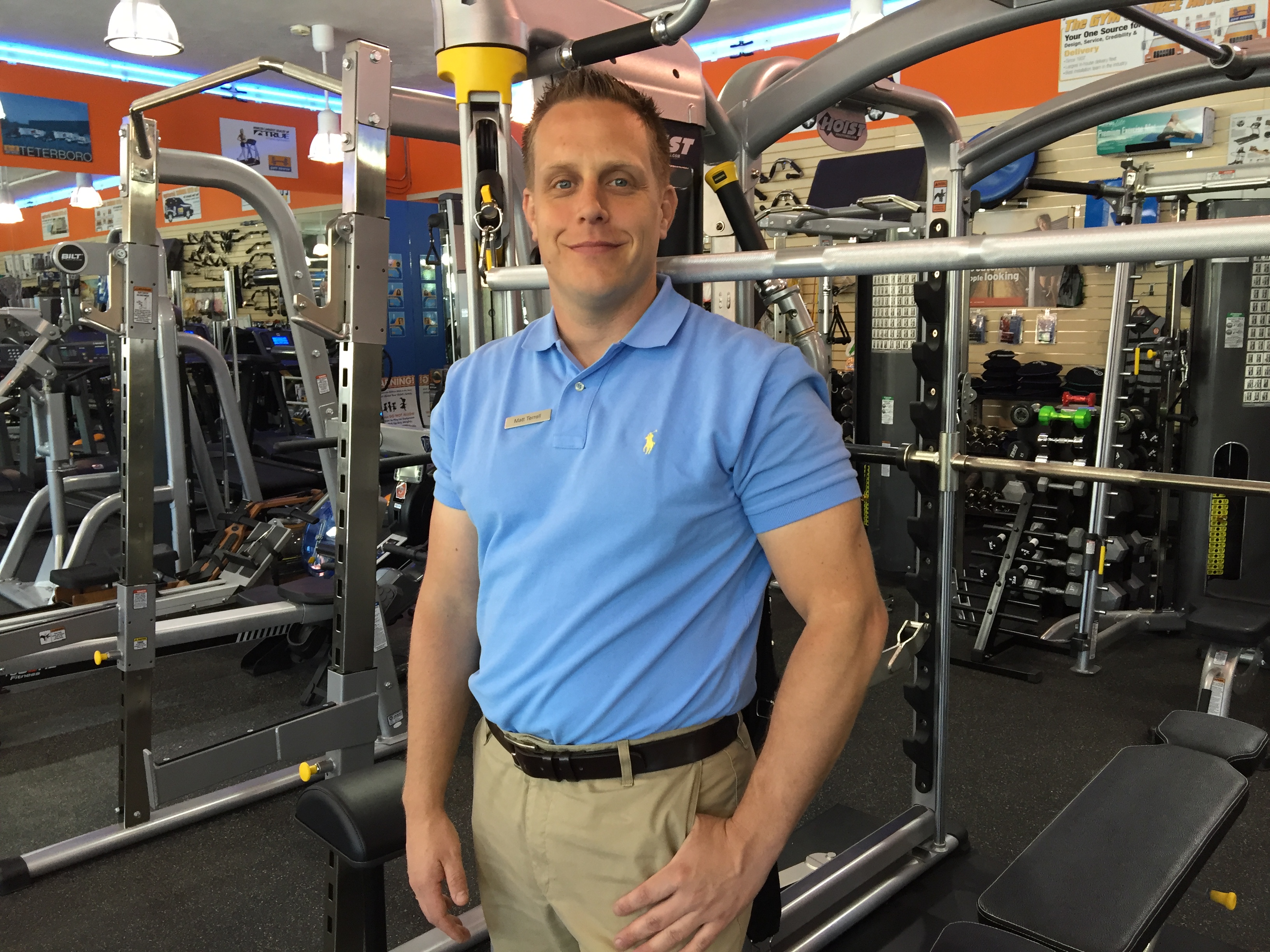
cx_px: 635
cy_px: 476
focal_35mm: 29
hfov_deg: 61.7
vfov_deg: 48.2
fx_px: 1064
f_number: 2.2
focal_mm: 4.15
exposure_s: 1/30
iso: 80
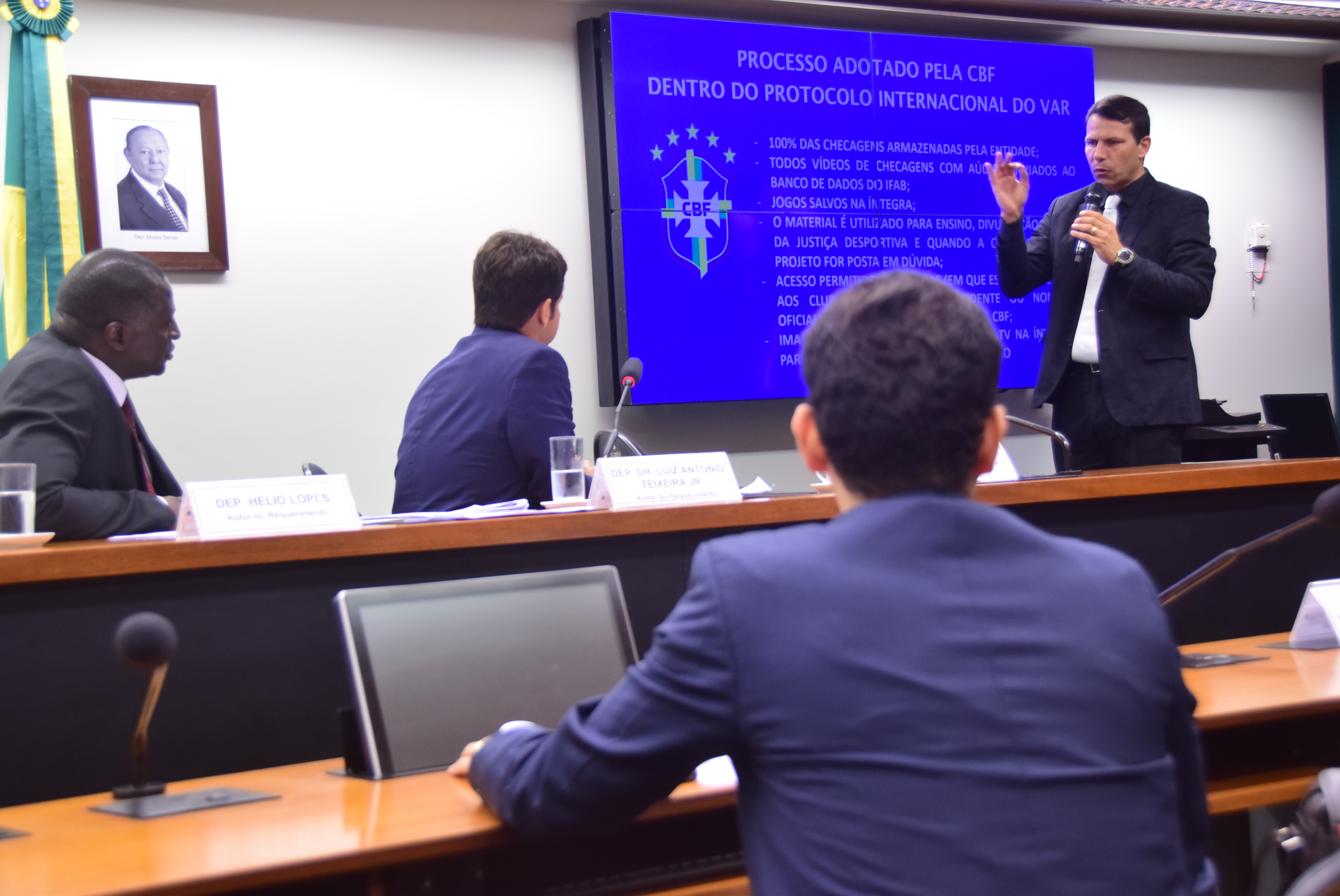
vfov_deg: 22.7
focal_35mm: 60
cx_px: 670
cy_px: 448
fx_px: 2235
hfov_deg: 33.4
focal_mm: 40
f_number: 4.5
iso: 800
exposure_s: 1/50
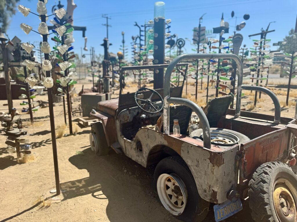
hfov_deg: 71.6
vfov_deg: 56.8
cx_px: 148
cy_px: 111
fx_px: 206
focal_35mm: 24
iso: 80
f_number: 1.78
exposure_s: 1/4608
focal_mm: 6.76
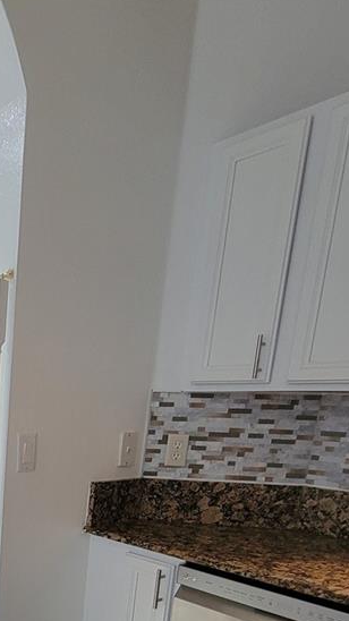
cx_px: -80
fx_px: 510
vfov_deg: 56.4
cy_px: 527
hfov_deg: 31.1
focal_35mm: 31
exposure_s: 1/30
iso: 400
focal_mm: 2.2
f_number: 2.2
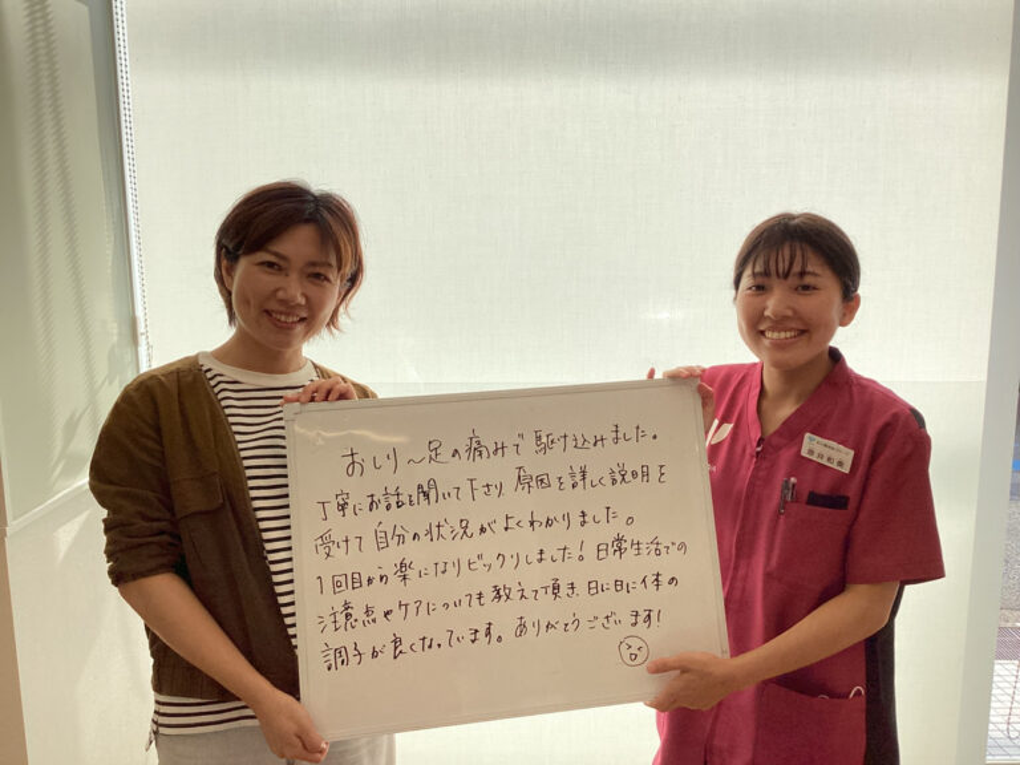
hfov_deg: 58.4
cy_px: 382
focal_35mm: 31
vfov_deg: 45.4
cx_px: 510
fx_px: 913
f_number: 2.4
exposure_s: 1/646
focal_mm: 3.3
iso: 25
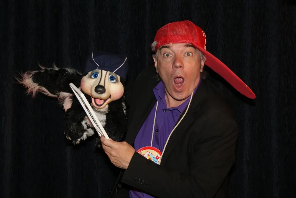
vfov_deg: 18.2
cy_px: 99
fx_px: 617
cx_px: 148
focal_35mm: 75
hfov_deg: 27.0
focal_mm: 50
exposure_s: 1/125
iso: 400
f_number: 5.6
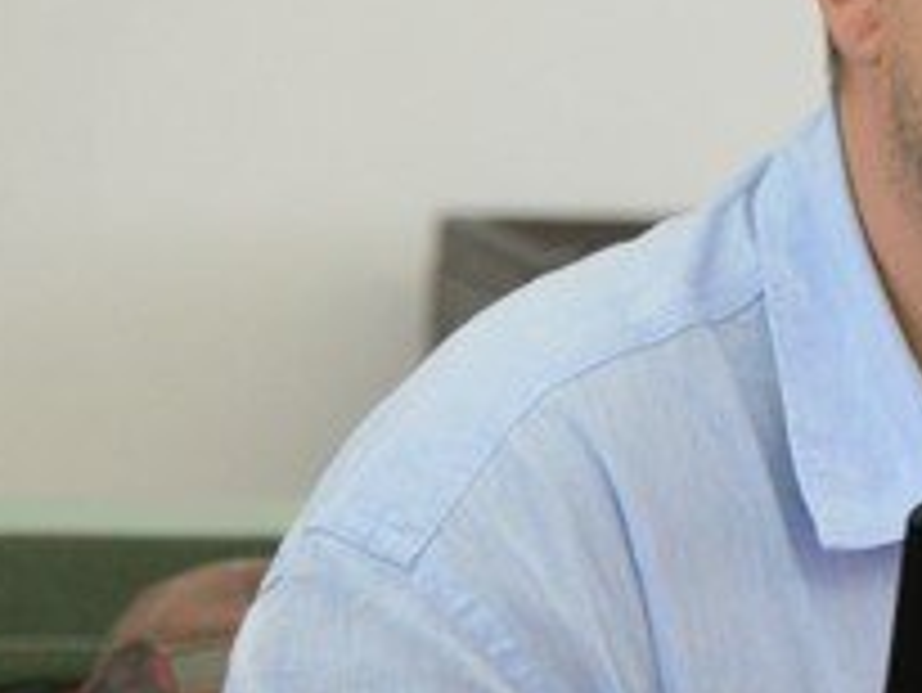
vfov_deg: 2.6
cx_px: 1354
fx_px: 15244
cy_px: 90
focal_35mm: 572
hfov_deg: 3.5
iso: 4500
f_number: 5.6
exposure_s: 1/125
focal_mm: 145
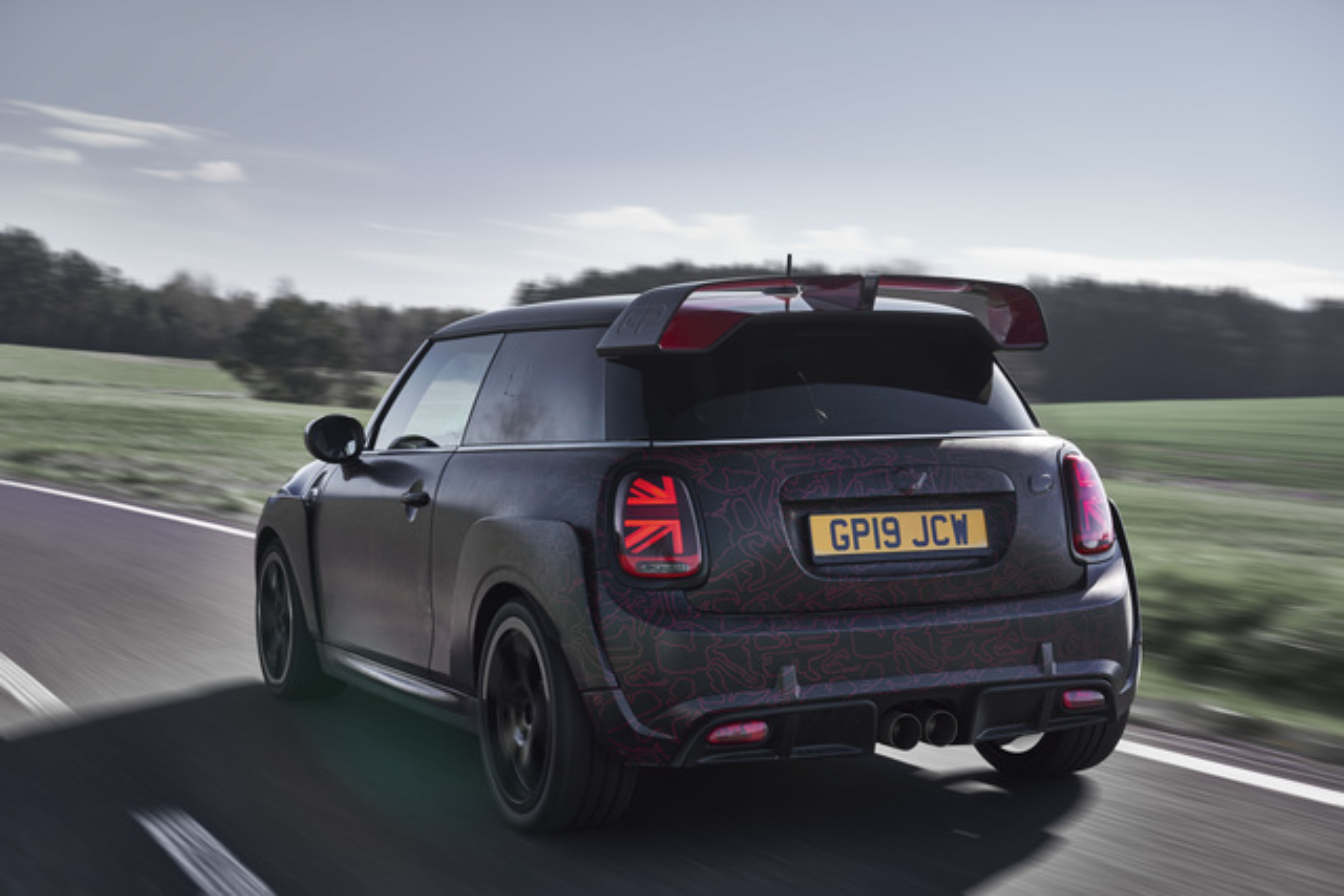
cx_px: 672
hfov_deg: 38.9
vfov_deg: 26.5
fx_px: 1904
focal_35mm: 51
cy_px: 448
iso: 100
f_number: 7.1
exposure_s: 1/60
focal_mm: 51
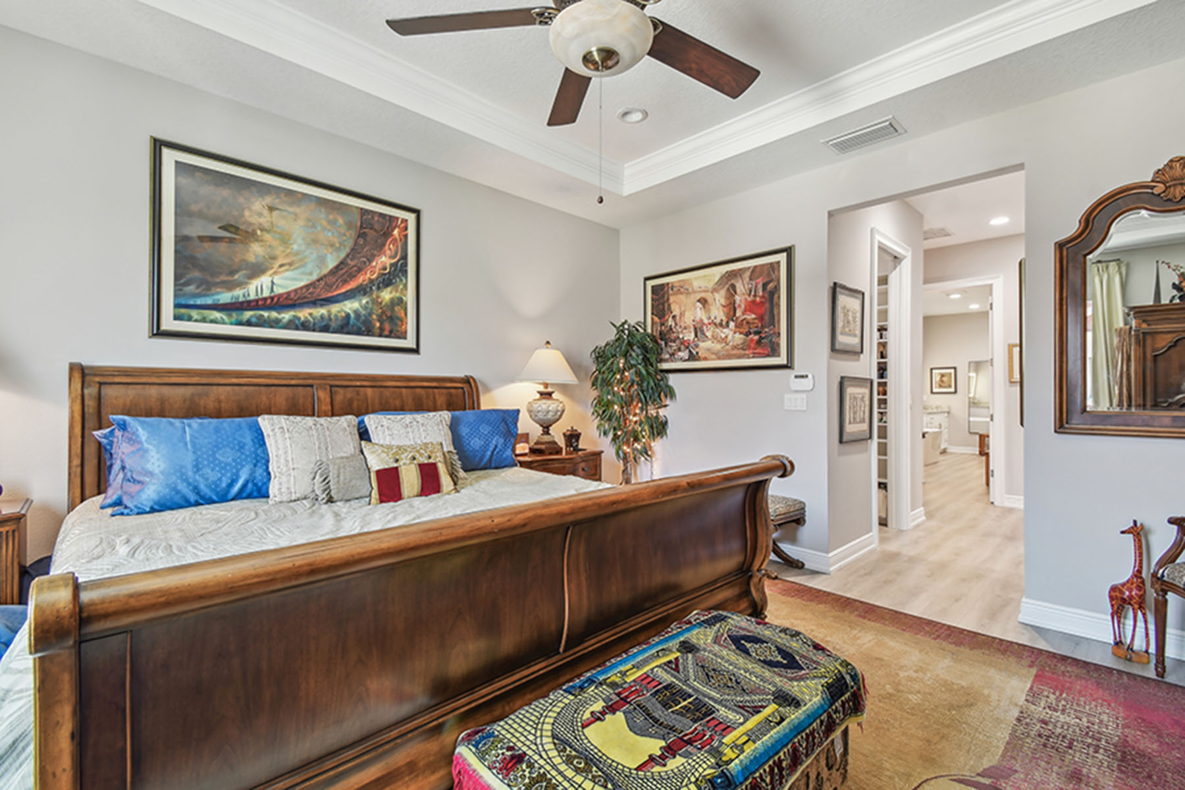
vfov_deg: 77.3
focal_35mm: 15
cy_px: 395
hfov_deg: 100.4
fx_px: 494
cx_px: 592
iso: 100
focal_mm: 10
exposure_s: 1
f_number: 7.1
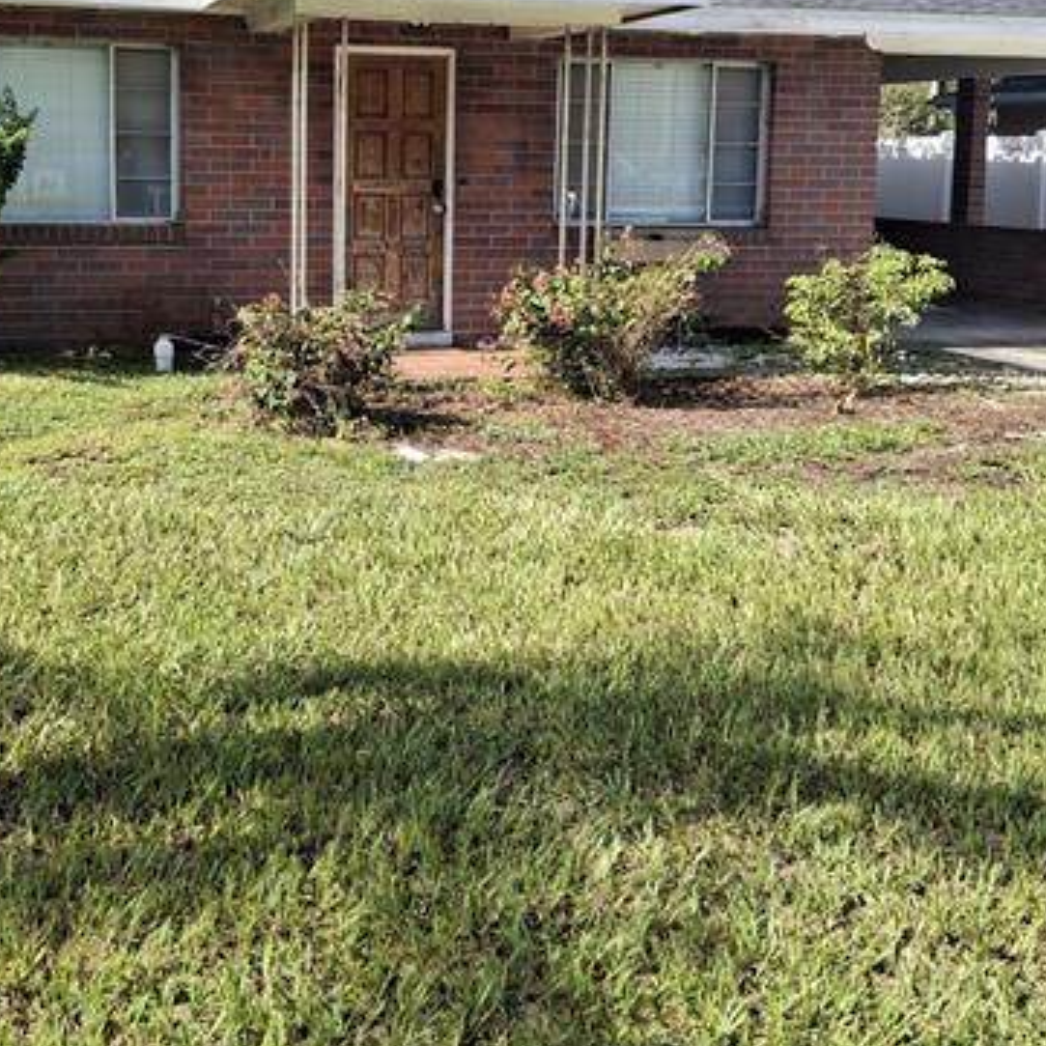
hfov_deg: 35.9
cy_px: 278
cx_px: 420
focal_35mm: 47
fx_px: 1607
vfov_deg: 35.4
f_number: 1.8
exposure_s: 1/855
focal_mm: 4.69
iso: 32
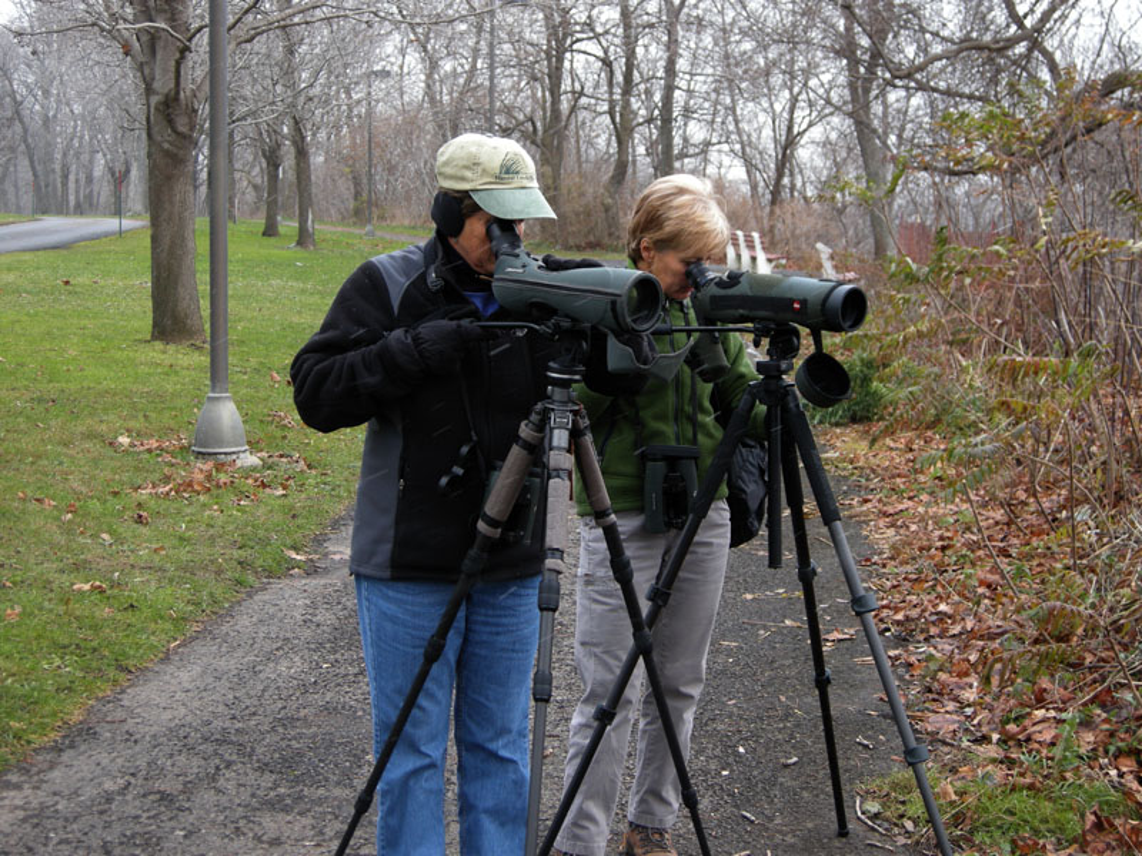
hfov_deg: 32.2
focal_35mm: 60
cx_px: 571
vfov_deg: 24.4
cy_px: 428
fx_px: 1979
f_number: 3.5
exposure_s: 1/64.2
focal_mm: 12.9
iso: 85
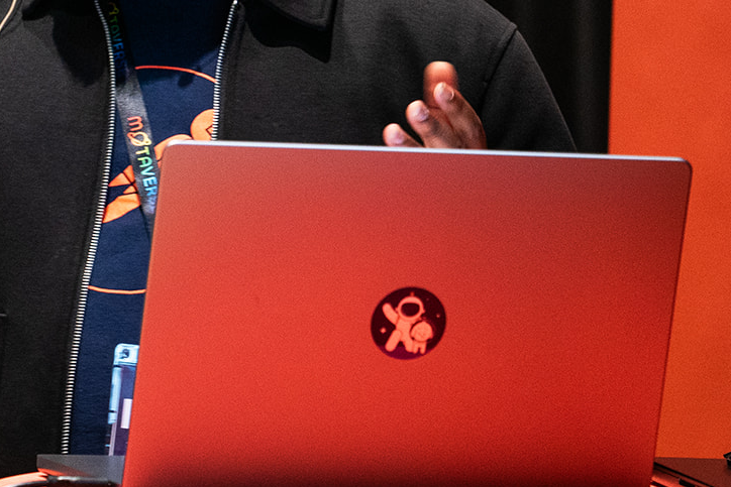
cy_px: -26
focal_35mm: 429
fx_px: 8712
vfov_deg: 3.2
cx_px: 189
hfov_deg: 4.8
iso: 3200
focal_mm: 194
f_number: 5.6
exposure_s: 1/60
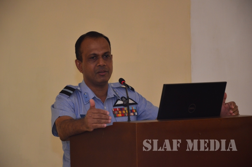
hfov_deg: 14.9
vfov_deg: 9.9
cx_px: 126
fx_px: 965
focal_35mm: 138
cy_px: 84
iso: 800
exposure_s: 1/100
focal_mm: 92
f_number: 5.6
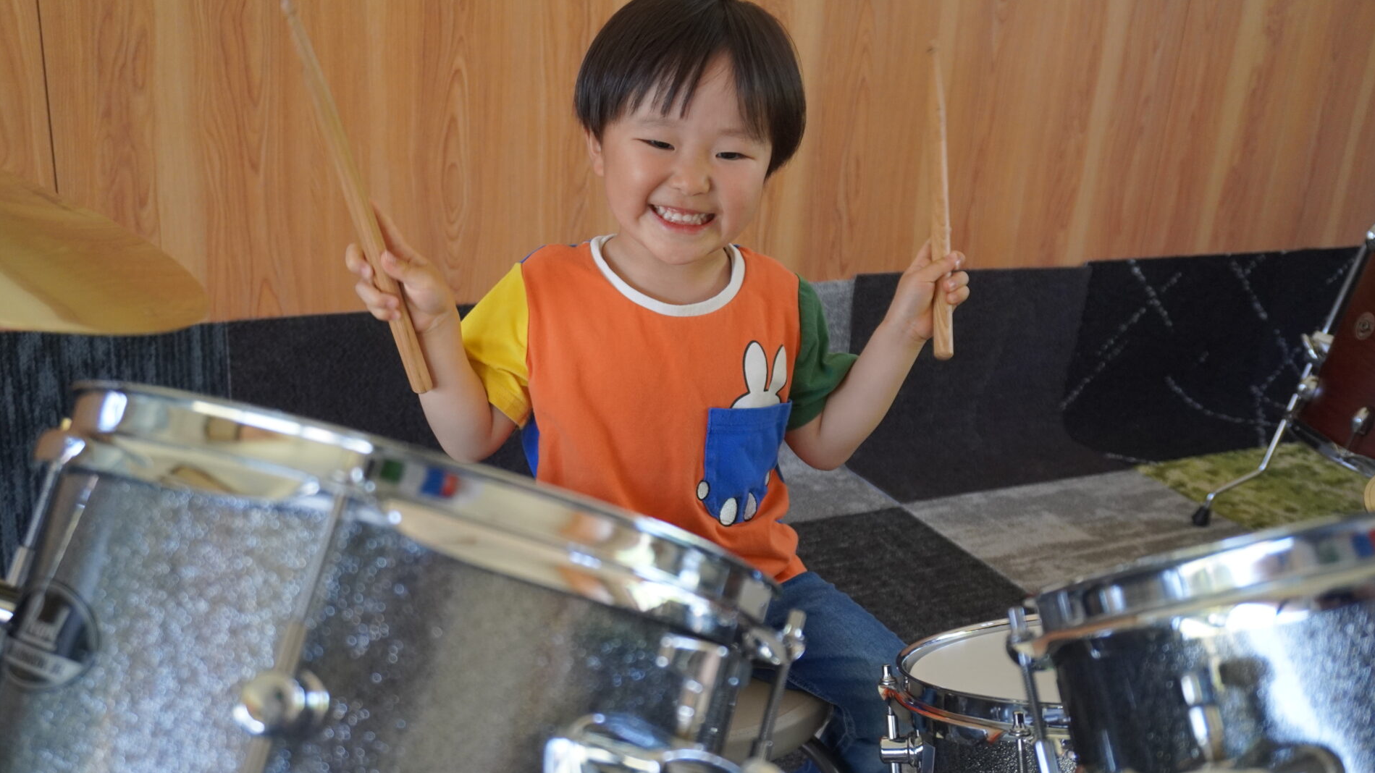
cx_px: 682
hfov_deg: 54.6
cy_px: 457
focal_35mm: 37
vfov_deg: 32.3
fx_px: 1332
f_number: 4
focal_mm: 23
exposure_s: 1/160
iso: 1250
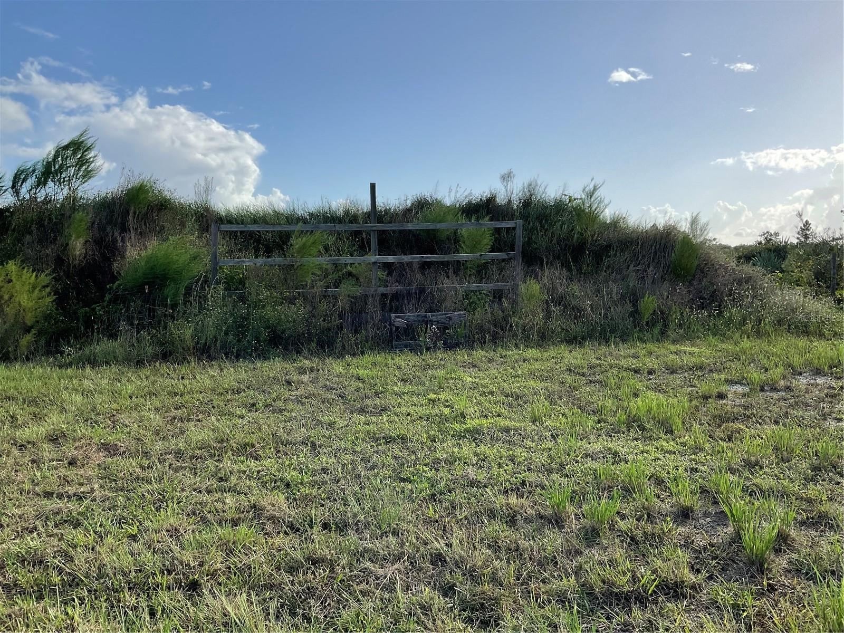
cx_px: 422
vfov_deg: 48.2
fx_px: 707
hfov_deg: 61.7
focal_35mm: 29
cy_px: 316
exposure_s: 1/1984
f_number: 1.8
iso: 16
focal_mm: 3
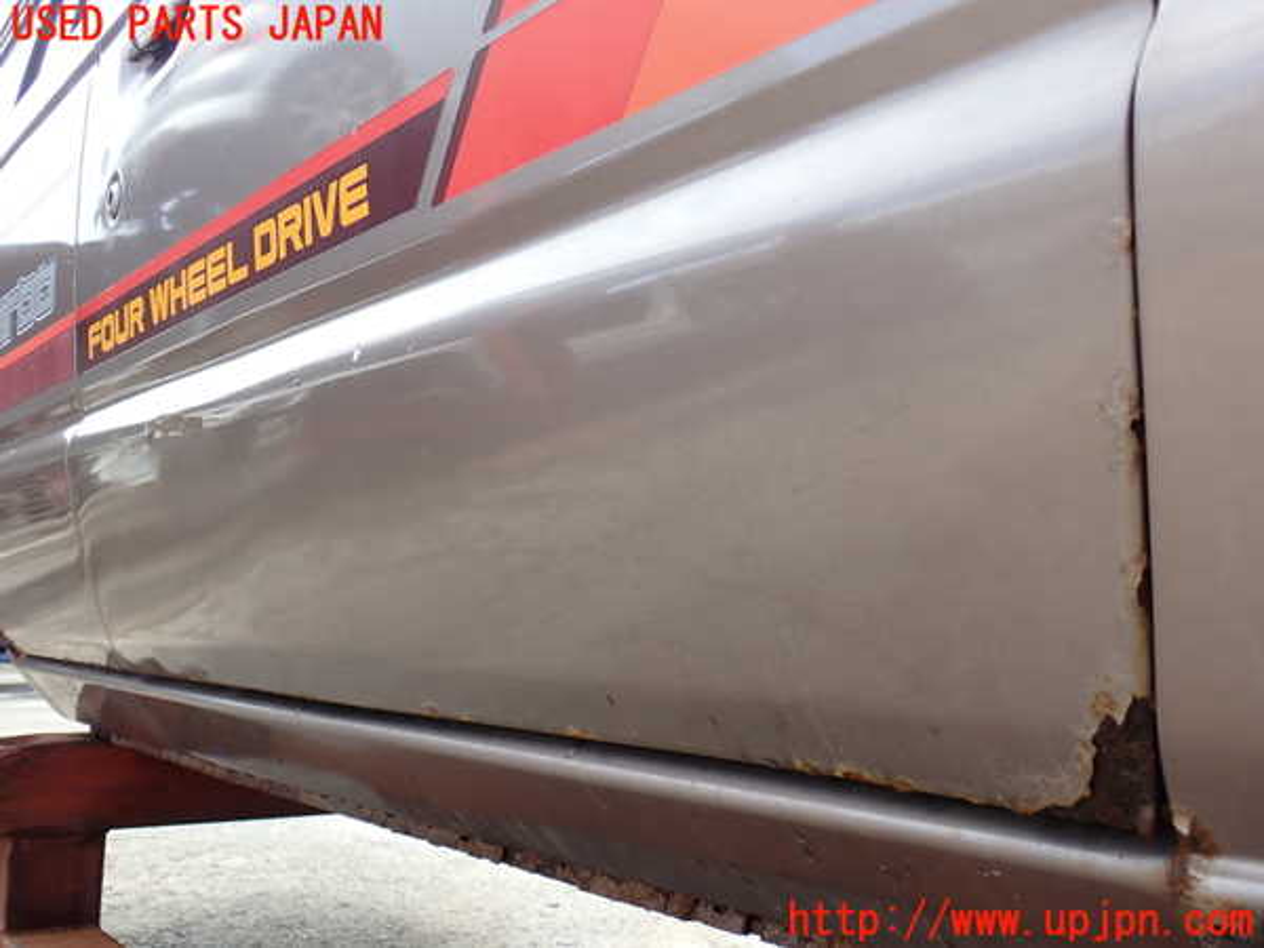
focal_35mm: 36
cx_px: 632
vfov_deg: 39.7
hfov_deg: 51.4
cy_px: 474
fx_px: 1315
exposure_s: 1/160
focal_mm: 6.37
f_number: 3.5
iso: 100
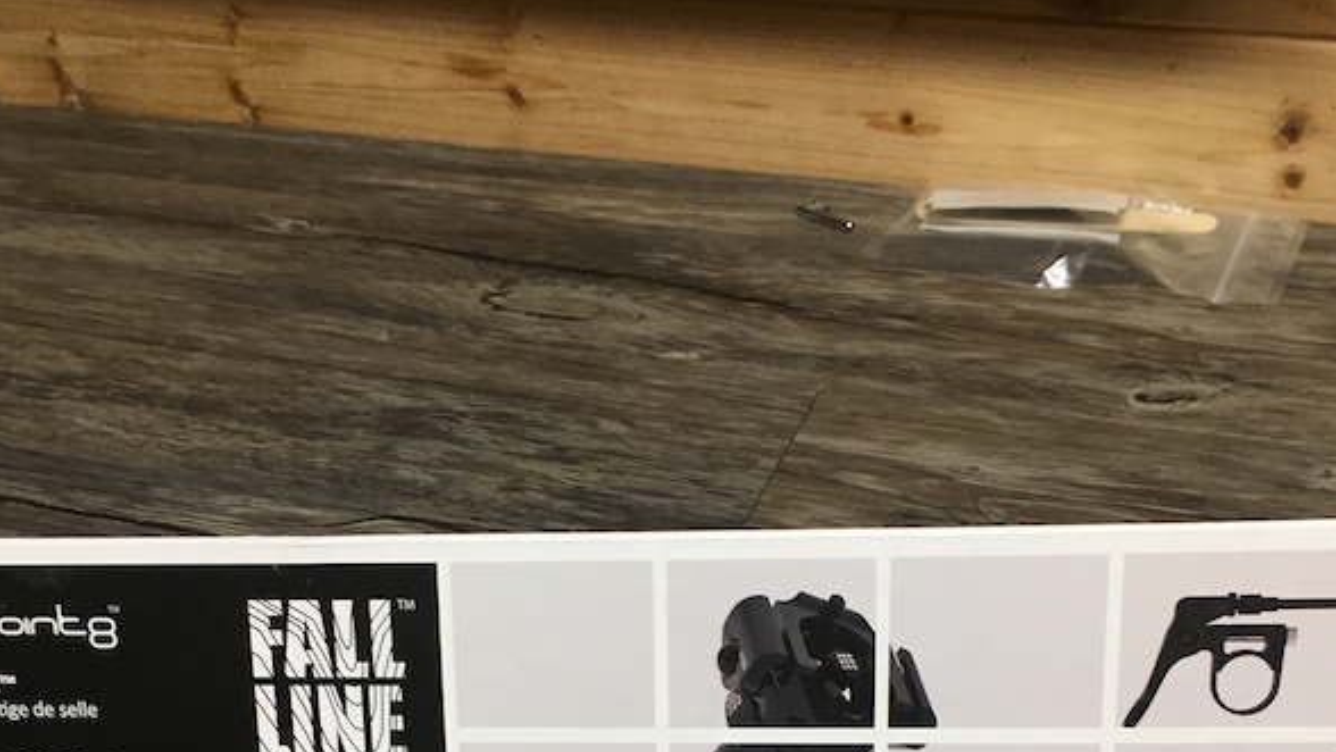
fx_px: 1524
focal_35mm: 43
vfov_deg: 25.8
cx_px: 661
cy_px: 816
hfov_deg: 47.3
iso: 40
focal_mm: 4.15
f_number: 2.2
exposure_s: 1/30
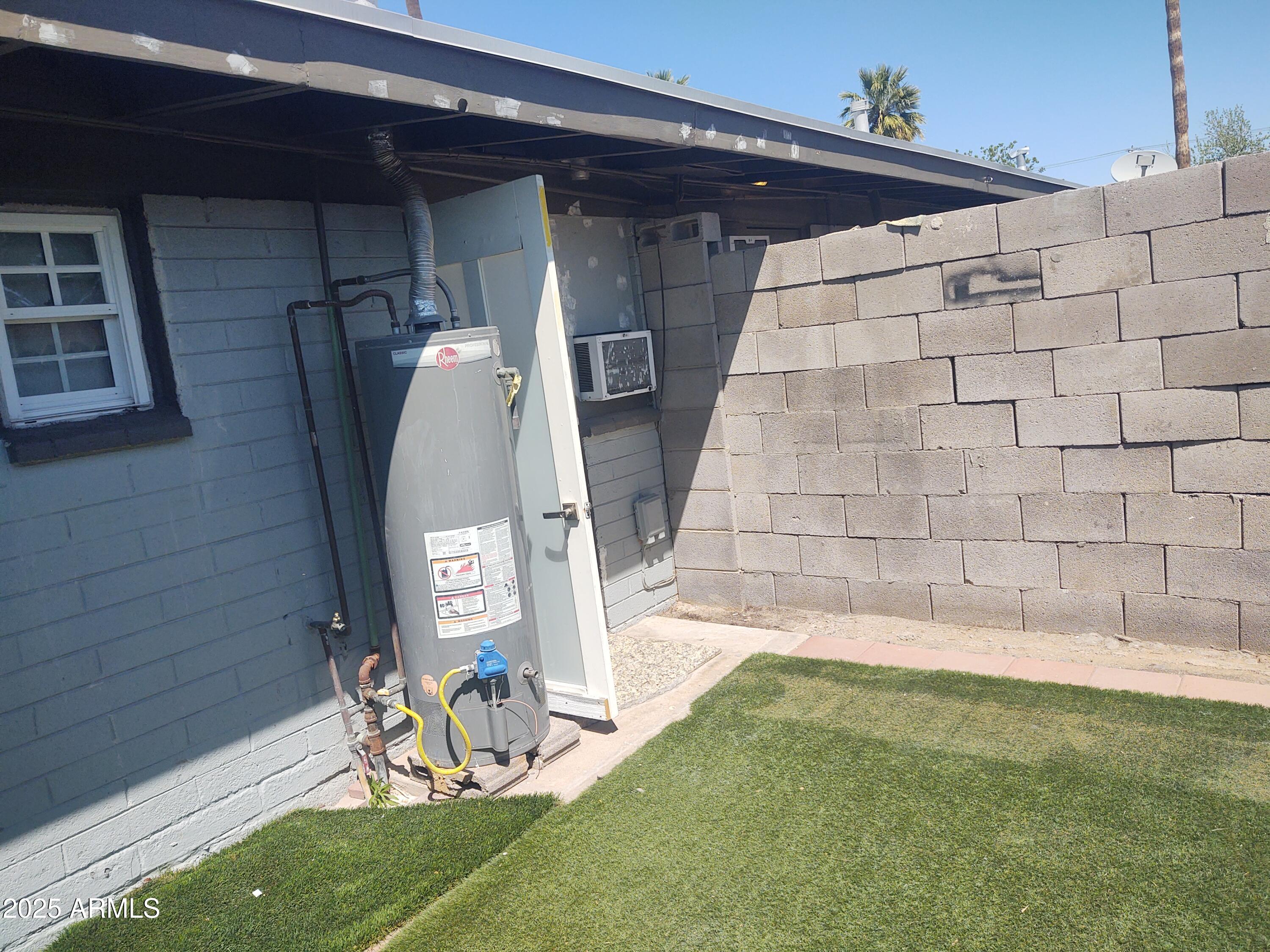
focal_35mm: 27
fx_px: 991
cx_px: 635
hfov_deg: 65.3
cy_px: 476
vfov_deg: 51.4
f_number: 1.7
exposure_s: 1/4020
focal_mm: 4.75
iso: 100
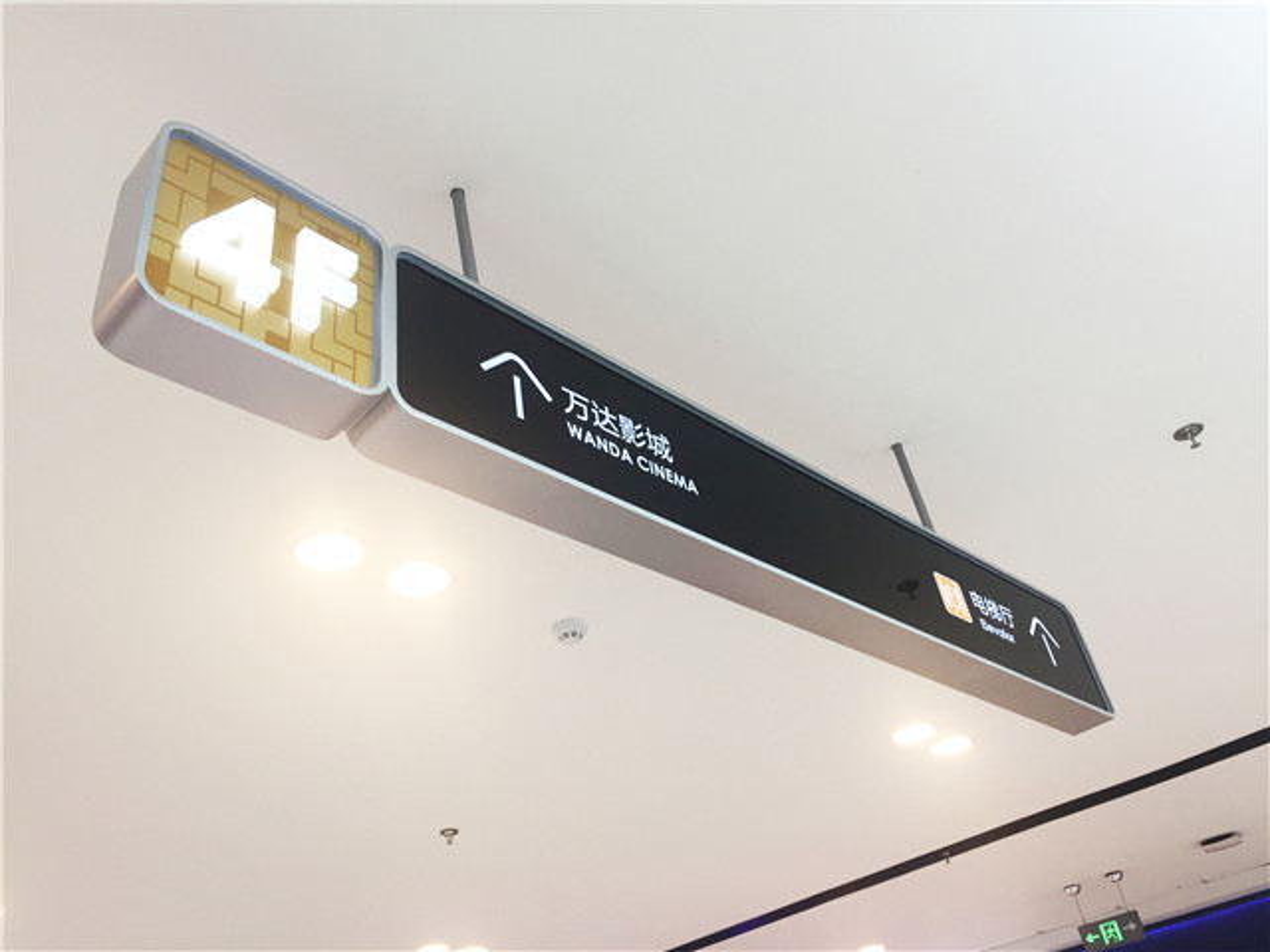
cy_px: 476
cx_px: 635
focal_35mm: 29
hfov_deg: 61.7
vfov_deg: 48.2
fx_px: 1064
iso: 50
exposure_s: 1/100
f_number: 2.2
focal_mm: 4.15
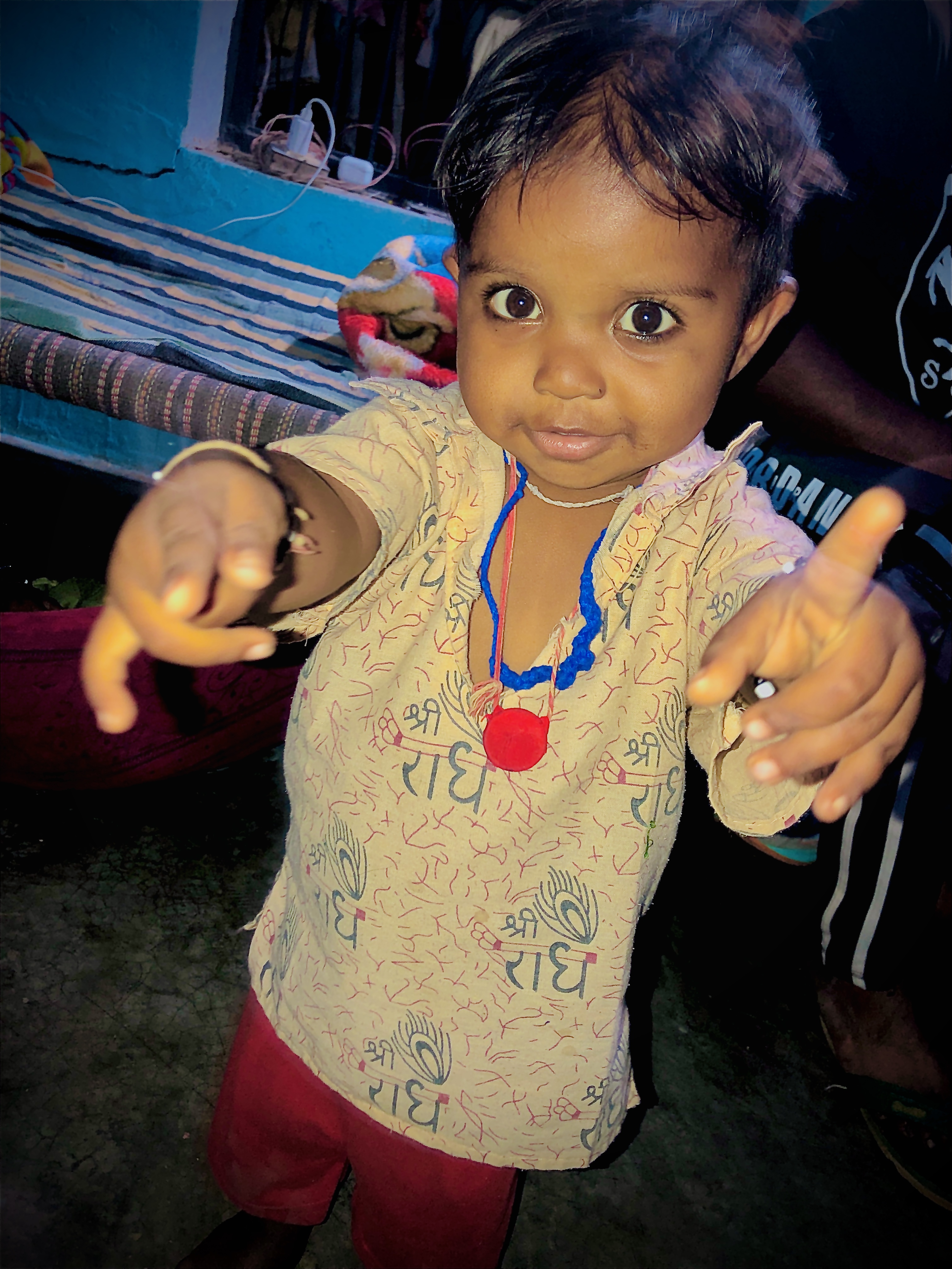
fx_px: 1027
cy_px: 634
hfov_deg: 49.7
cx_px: 476
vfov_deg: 63.4
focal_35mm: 28
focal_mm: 3.99
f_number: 1.8
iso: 50
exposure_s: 1/4
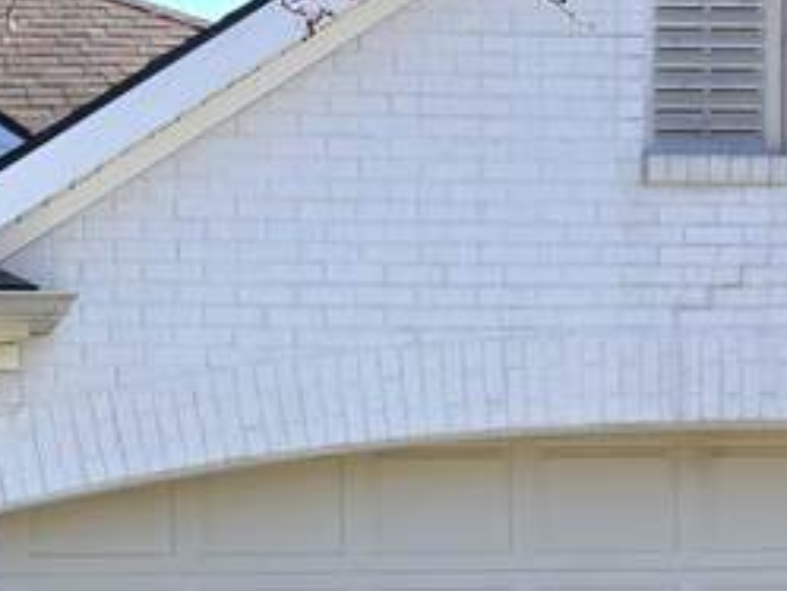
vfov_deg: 12.1
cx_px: -149
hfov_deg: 16.0
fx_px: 2684
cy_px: 847
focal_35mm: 118
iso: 25
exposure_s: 1/1145
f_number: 1.8
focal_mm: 5.4
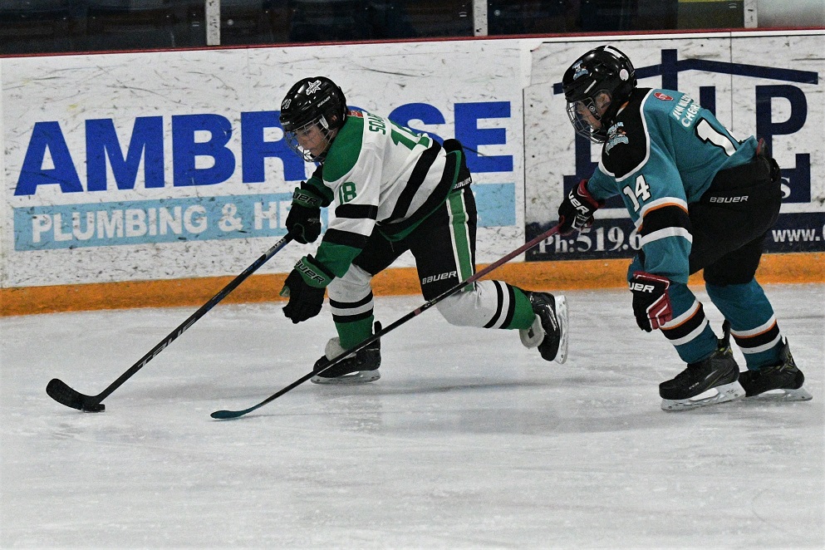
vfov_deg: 11.1
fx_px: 2819
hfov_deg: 16.7
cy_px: 275
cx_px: 412
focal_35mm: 123
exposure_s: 1/1000
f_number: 4.5
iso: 7200
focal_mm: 82
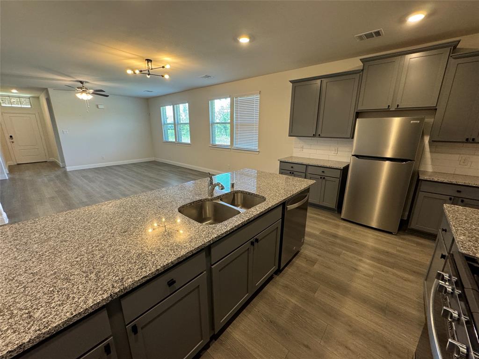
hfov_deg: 102.1
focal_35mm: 14
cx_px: 240
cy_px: 180
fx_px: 194
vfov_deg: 85.7
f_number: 2.2
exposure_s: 1/120
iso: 250
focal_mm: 2.22
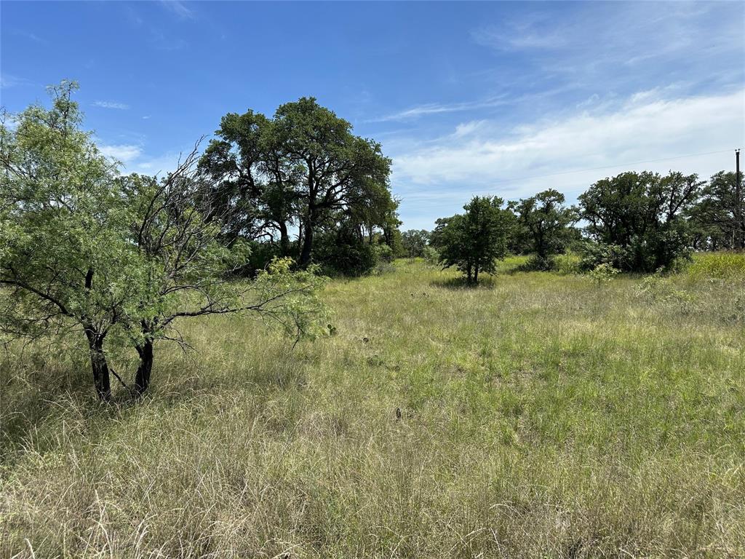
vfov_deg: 56.8
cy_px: 280
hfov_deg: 71.6
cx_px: 372
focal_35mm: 24
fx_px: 517
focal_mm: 6.86
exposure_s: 1/4545
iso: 80
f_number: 1.78
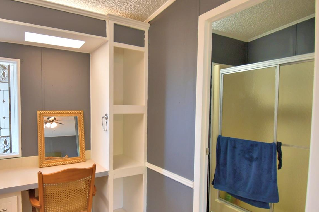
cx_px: 123
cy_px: 117
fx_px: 186
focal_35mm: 21
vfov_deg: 59.3
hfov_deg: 80.0
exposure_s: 1/30
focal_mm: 10
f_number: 4.5
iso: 450
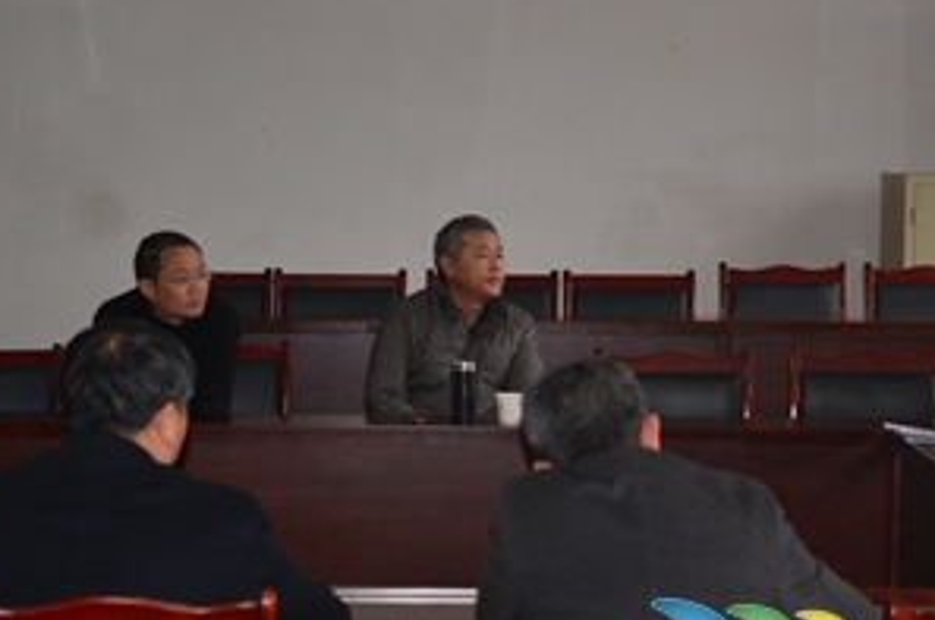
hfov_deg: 20.2
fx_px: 2619
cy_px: 301
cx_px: 444
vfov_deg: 13.5
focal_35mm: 101
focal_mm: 40
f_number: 4
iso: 100
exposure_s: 1/60
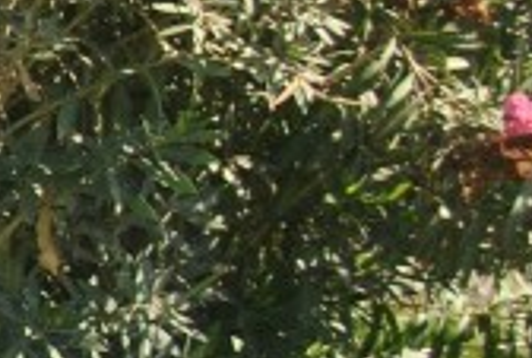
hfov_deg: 5.9
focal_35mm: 317
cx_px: -1246
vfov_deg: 4.4
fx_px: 4703
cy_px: 339
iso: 100
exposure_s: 1/200
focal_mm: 31
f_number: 6.3
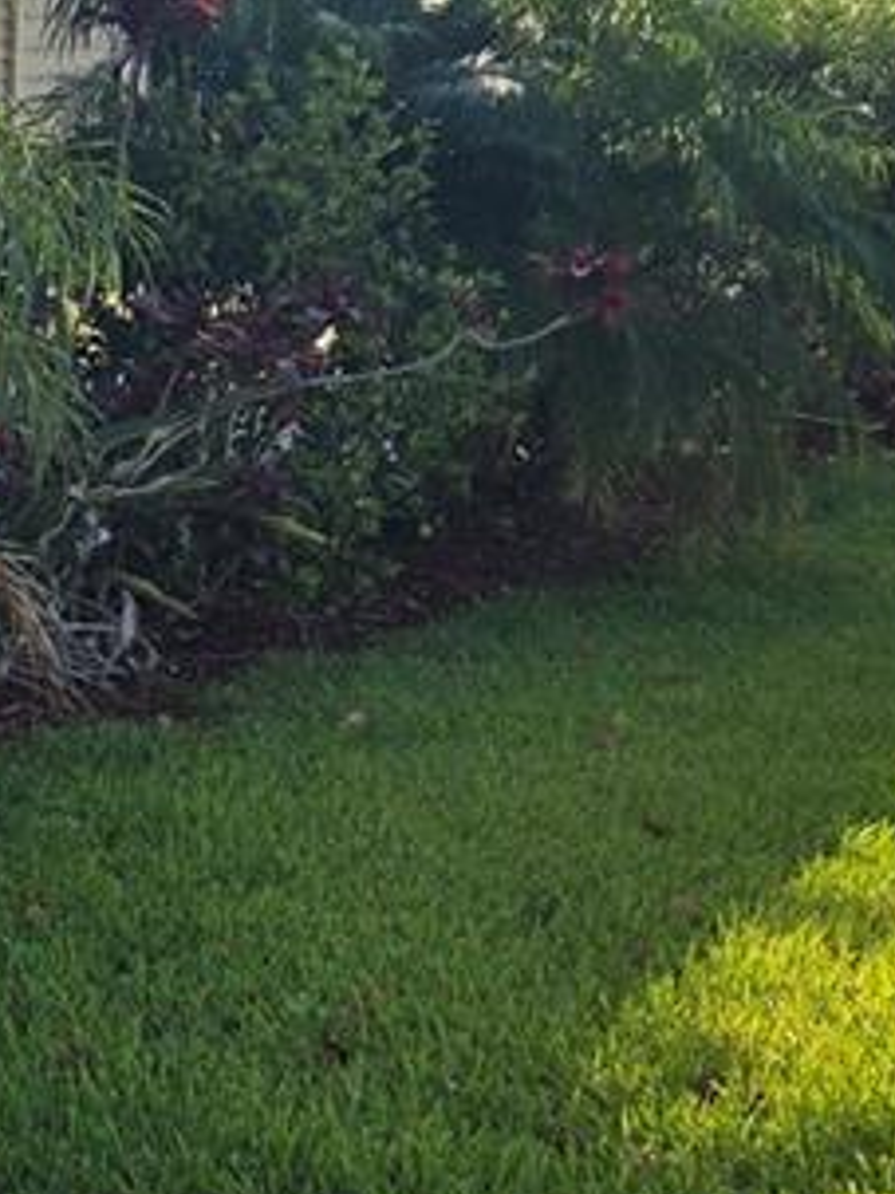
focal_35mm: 91
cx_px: -300
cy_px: 717
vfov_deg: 21.5
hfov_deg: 15.4
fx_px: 3139
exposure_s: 1/1636
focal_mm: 5.4
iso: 25
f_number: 1.8
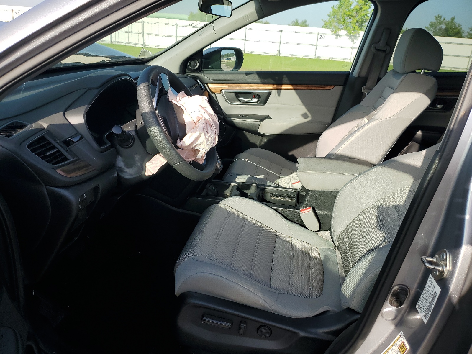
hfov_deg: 67.3
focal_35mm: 26
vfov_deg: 53.1
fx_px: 355
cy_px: 177
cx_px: 236
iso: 50
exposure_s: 1/1111
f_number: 1.5
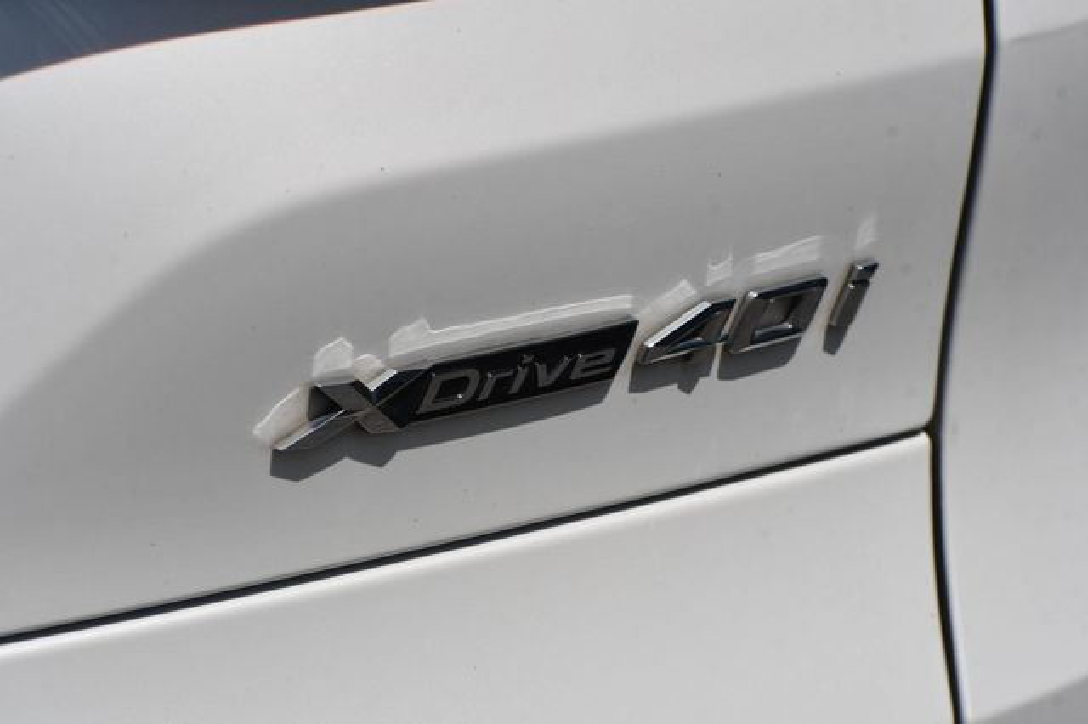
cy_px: 362
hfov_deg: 13.4
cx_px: 544
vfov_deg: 9.0
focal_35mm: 153
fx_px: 4621
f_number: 10
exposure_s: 1/400
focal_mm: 102
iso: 100
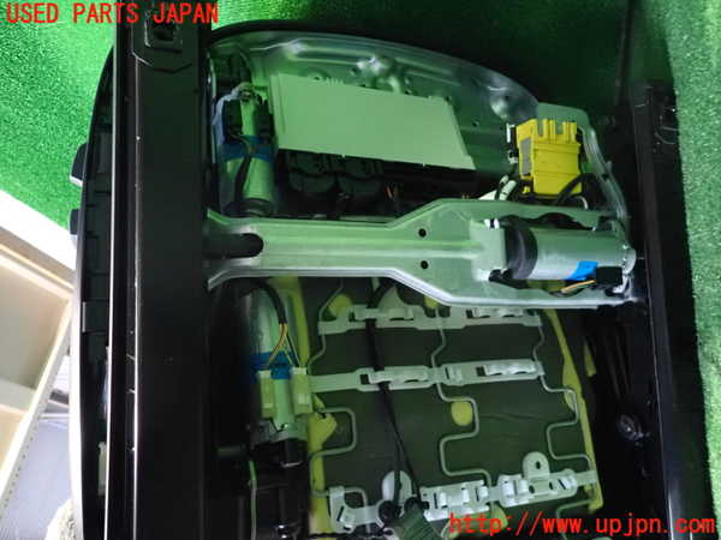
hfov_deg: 69.4
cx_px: 360
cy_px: 270
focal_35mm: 25
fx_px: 521
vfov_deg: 54.9
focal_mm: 4.5
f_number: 2
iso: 1600
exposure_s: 1/40
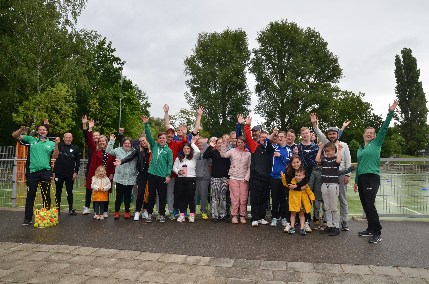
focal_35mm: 28
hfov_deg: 64.7
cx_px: 214
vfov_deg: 45.5
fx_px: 339
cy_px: 142
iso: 400
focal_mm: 19
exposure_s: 1/250
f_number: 10
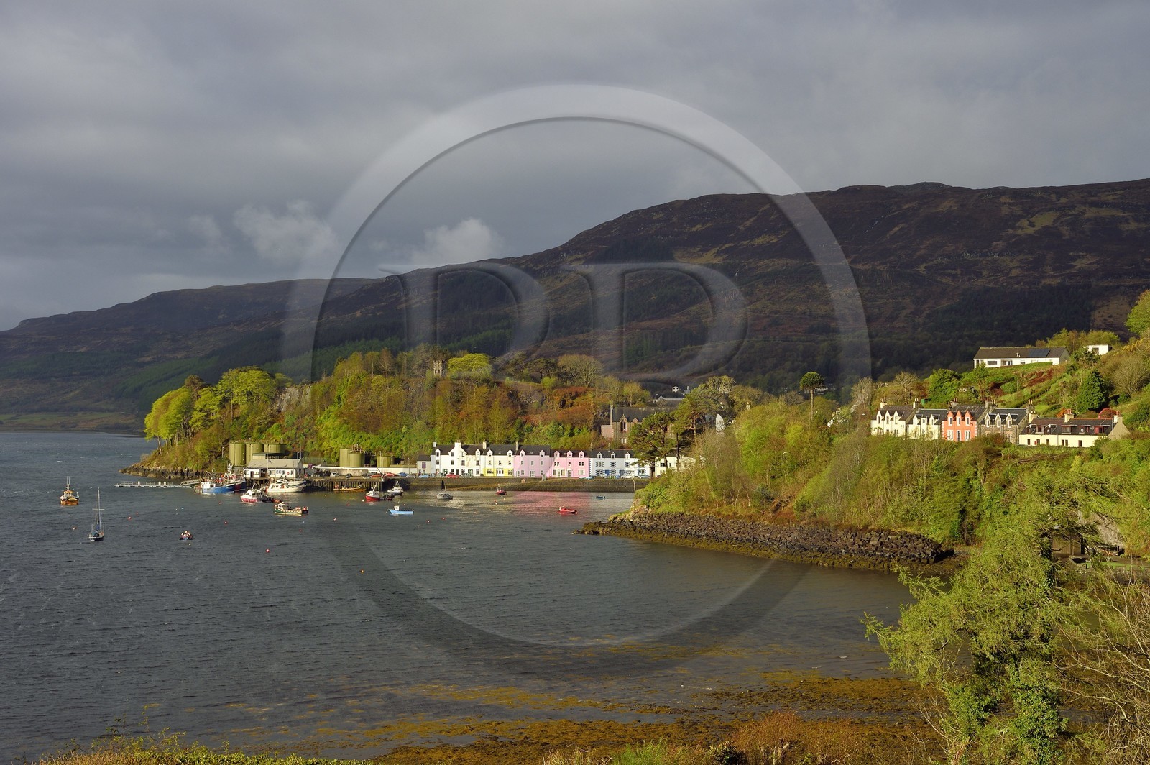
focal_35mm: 62
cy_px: 382
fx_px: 1979
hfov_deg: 32.4
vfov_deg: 21.9
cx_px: 575
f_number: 13
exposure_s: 1/250
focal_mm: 62
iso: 200
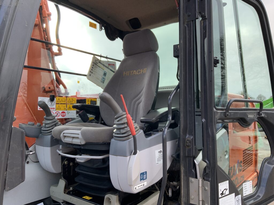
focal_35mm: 29
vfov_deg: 48.2
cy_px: 102
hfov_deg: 61.7
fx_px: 230
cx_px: 137
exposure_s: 1/235
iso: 16
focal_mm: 3
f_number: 1.8
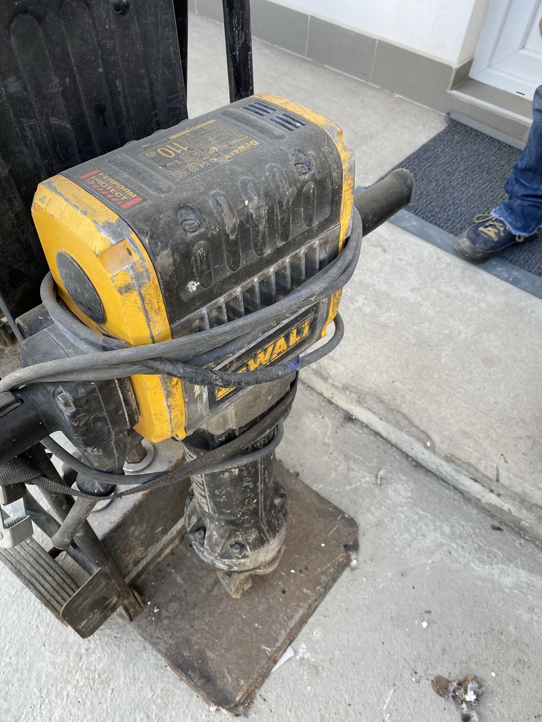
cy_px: 361
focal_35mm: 26
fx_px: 543
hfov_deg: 53.1
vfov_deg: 67.3
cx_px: 271
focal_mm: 4.25
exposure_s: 1/121
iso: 80
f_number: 1.8
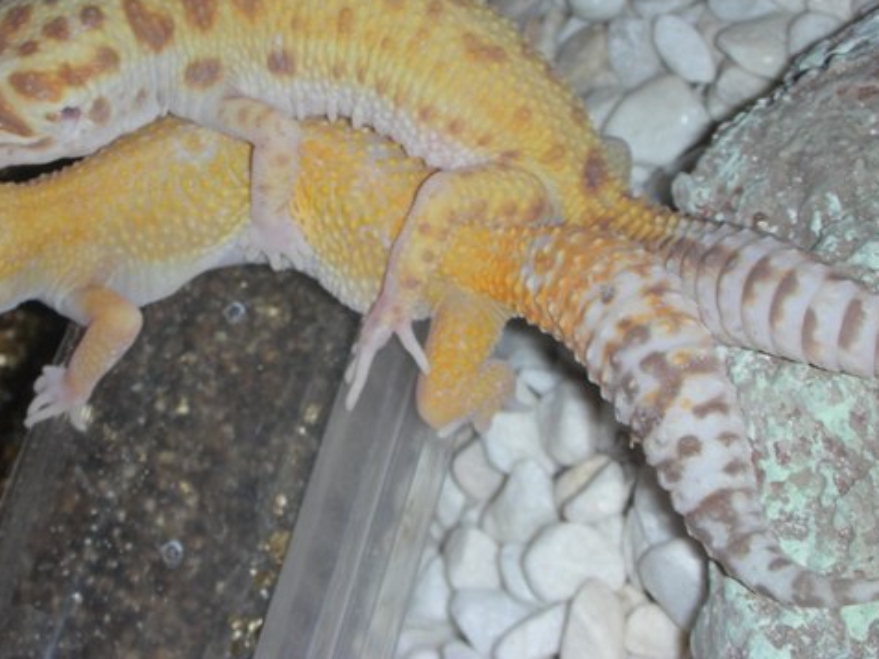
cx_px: 312
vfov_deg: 18.0
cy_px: 246
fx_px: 2082
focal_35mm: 82
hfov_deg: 23.8
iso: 50
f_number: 11.3
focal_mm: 10.1
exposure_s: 1/120
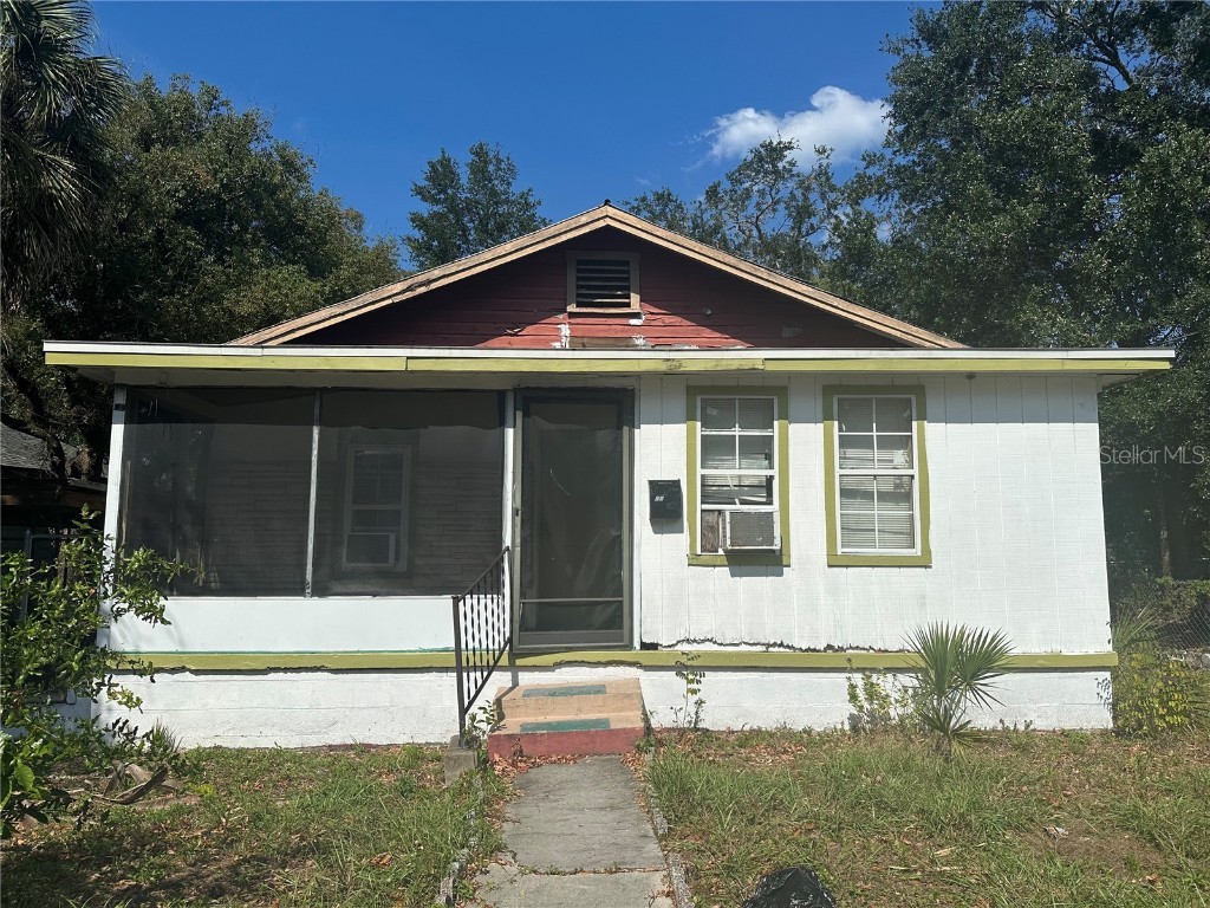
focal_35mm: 24
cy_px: 454
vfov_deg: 56.8
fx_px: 839
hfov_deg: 71.6
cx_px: 605
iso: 80
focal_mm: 6.86
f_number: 1.78
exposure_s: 1/8197
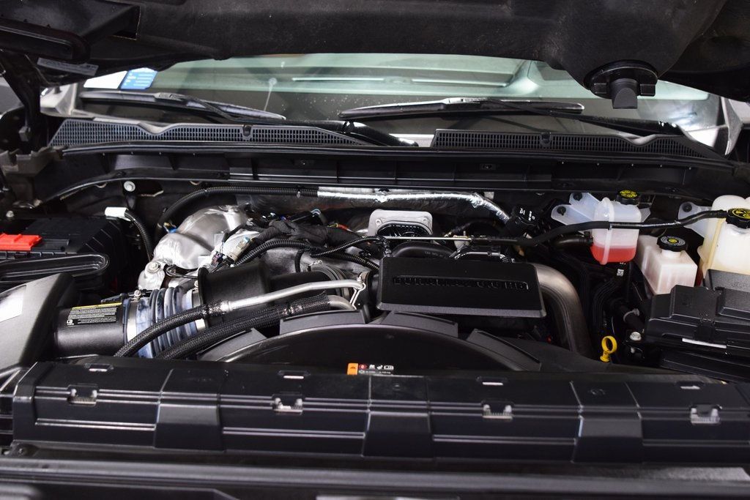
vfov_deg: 36.9
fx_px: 750
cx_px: 375
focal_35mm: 36
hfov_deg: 53.1
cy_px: 250
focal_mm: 24
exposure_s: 1/60
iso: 1600
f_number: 2.8
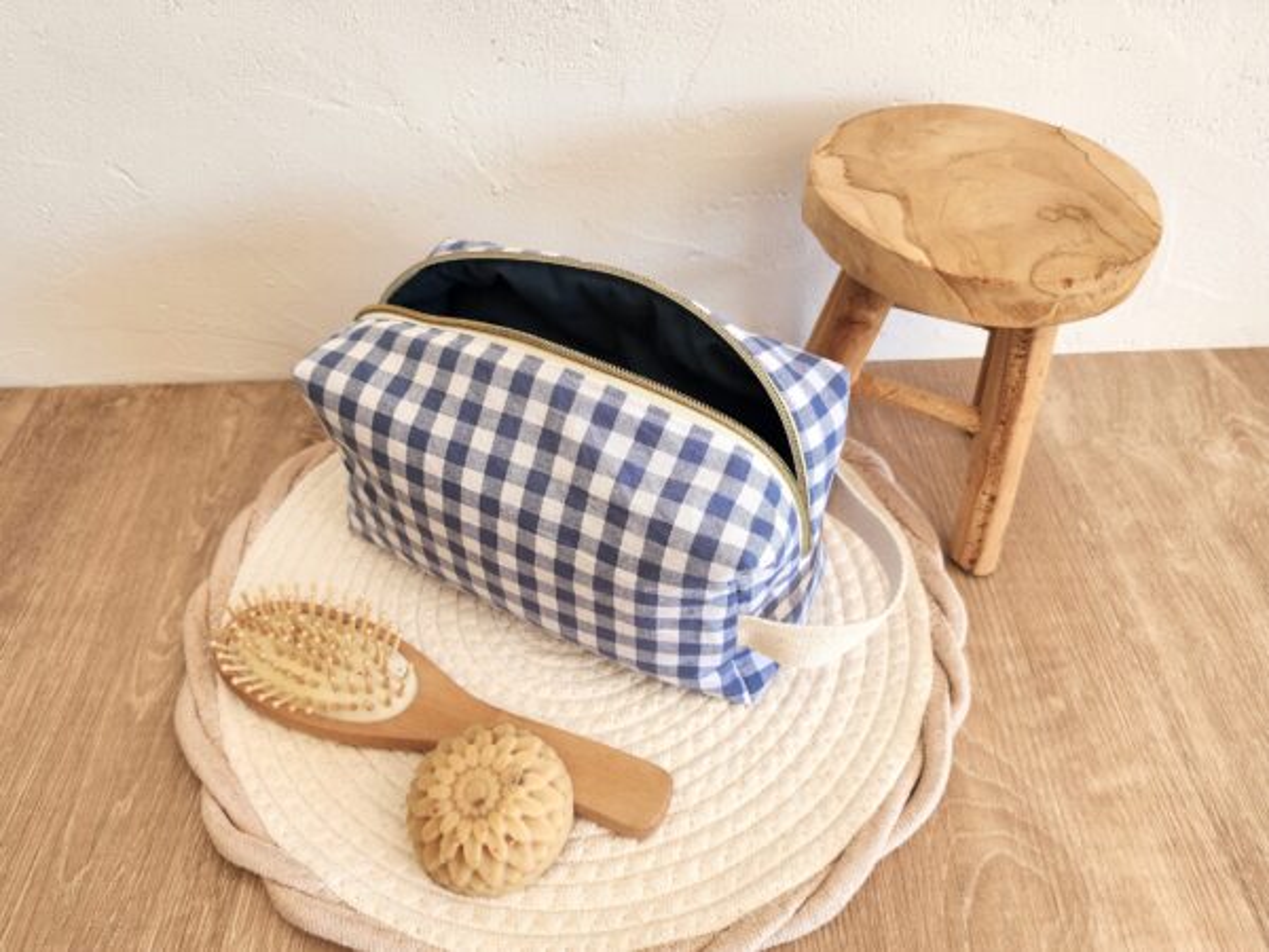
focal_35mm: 23
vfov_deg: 58.9
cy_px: 476
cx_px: 634
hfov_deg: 73.9
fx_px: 843
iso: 50
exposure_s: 1/180
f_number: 1.8
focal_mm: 6.4
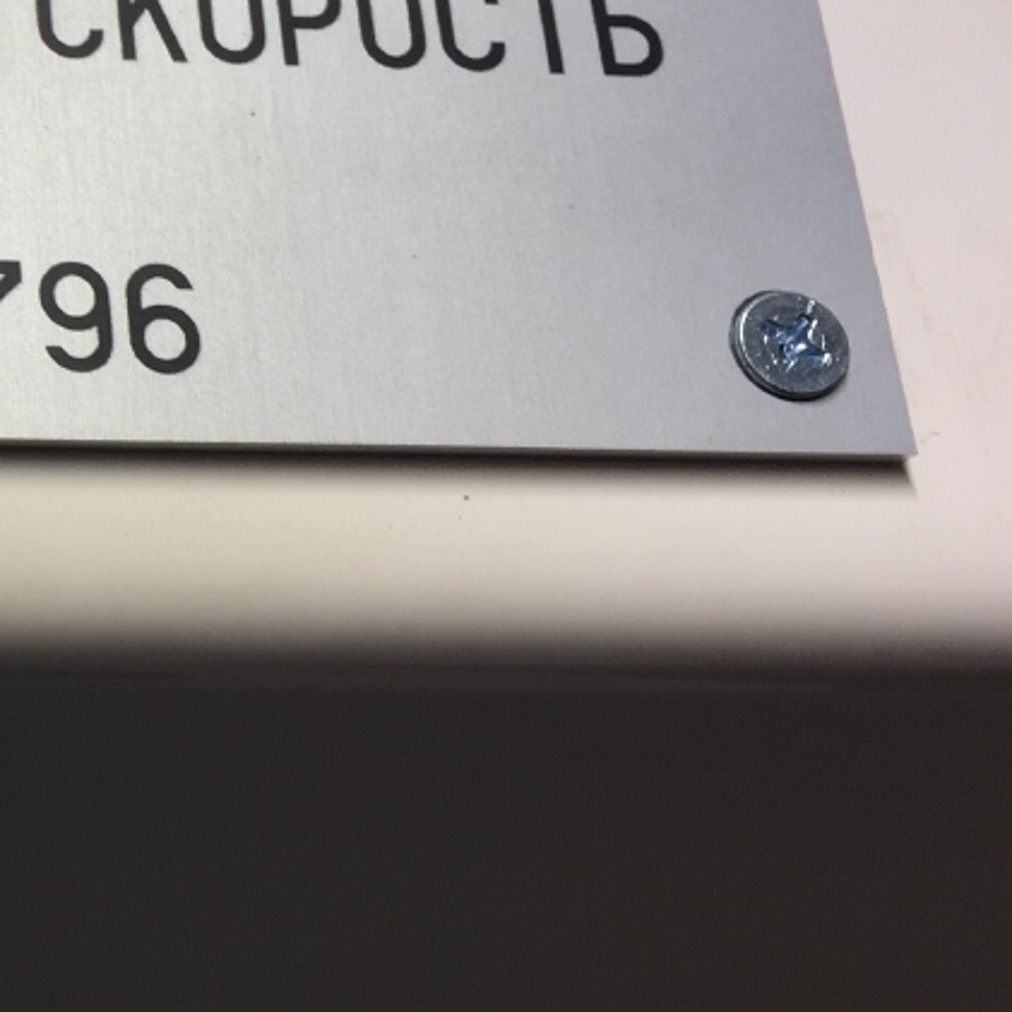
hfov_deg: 21.1
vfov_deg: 23.6
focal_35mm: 73
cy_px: 349
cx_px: -373
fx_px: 2415
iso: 32
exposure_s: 1/50
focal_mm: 4.15
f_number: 2.2
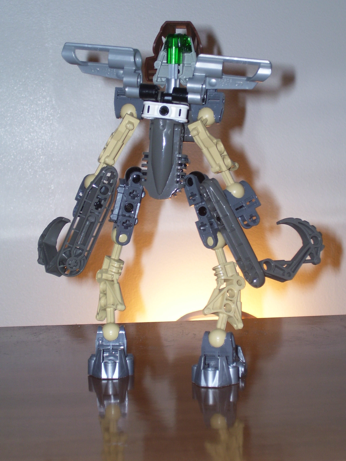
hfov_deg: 18.0
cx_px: 173
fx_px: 1093
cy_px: 230
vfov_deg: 23.8
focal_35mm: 82
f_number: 4.1
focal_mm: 13.5
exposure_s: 1/90
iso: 80
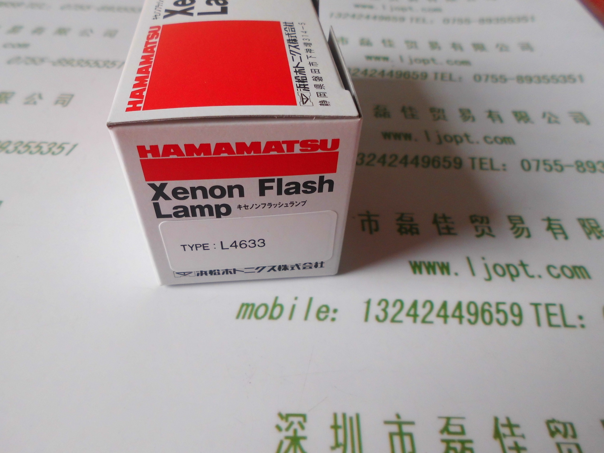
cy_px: 226
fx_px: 454
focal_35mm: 26
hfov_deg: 67.3
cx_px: 302
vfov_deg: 53.1
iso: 100
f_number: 3.2
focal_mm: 4.6
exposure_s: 1/125
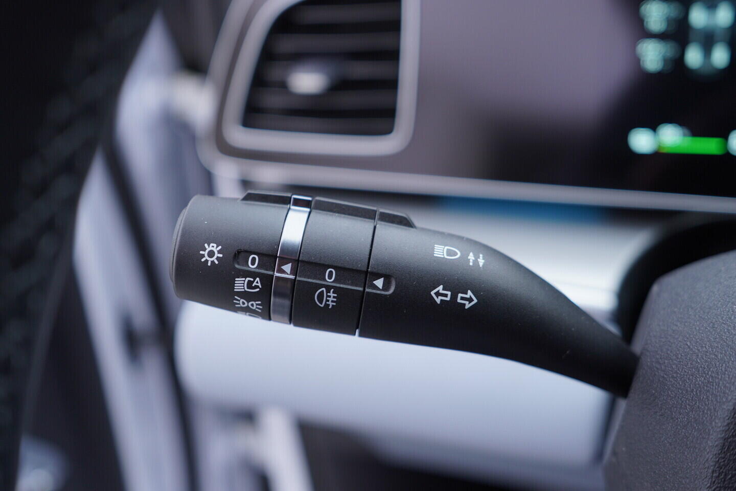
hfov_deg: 53.1
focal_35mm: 36
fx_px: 736
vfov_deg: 36.9
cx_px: 368
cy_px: 246
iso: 125
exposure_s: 1/50
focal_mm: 24
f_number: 3.2
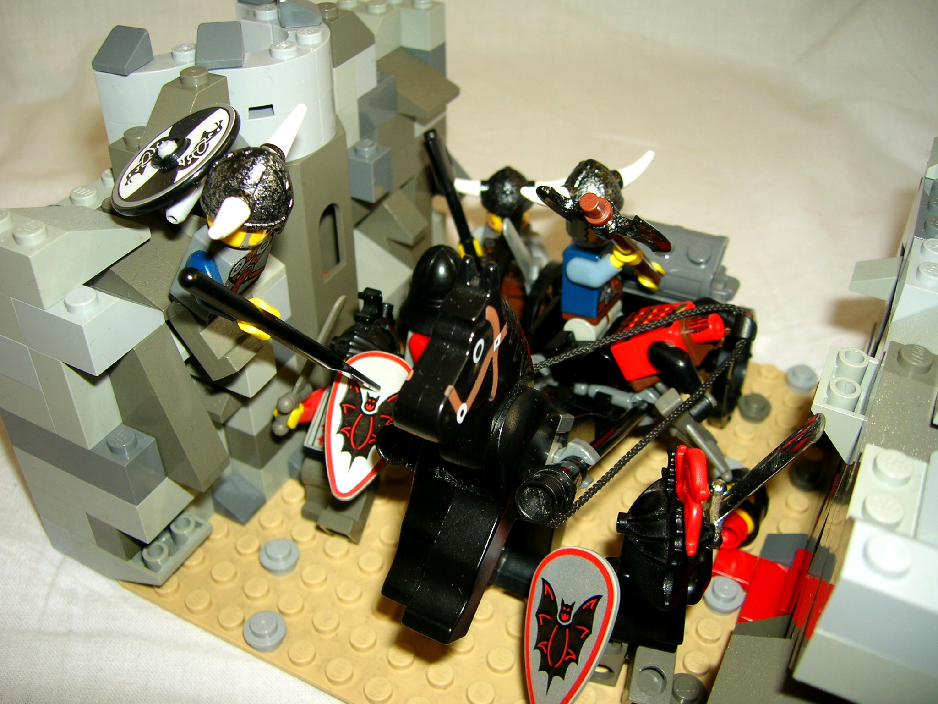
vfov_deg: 41.8
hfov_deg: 54.0
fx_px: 921
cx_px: 469
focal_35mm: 34
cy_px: 352
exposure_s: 1/60.1
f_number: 2.9
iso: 50
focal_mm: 5.7
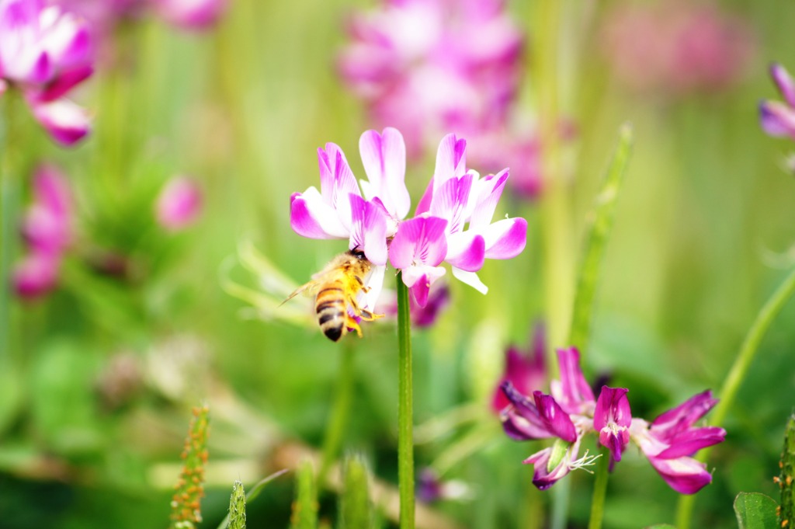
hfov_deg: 6.9
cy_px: 264
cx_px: 398
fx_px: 6620
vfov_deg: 4.6
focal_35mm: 300
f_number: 8
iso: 100
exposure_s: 1/160
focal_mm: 200
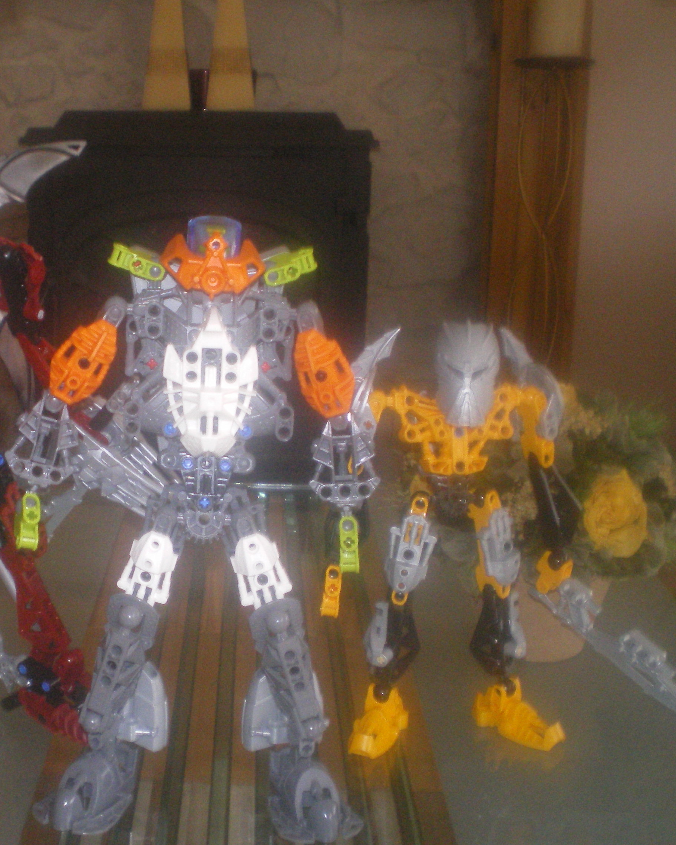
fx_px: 1251
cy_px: 426
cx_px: 142
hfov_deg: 29.6
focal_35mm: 50
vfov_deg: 37.3
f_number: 3.1
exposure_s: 1/30
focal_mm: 6.3
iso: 400
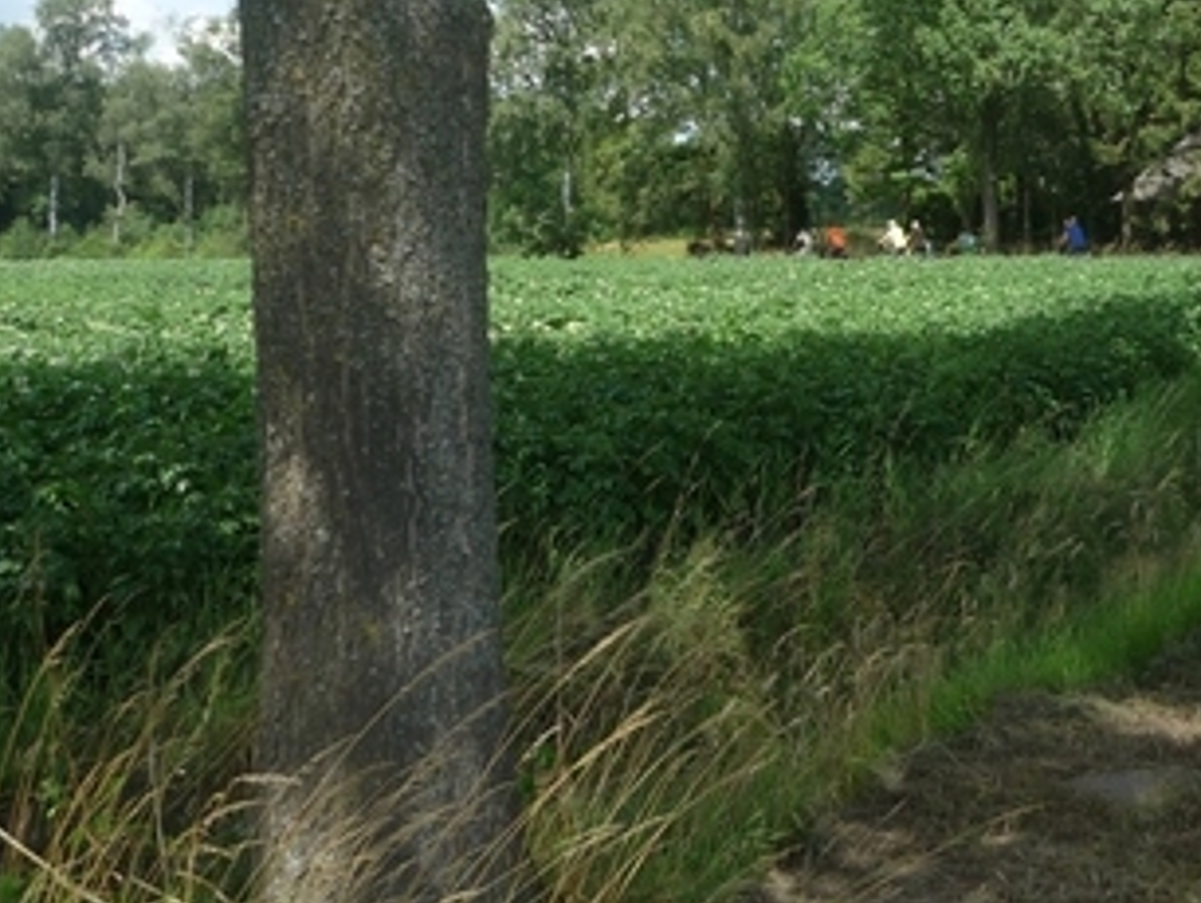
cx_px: 750
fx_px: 1701
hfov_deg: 38.6
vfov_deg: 29.1
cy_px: 192
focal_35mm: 49
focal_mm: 4.4
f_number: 3.5
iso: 100
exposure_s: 1/500
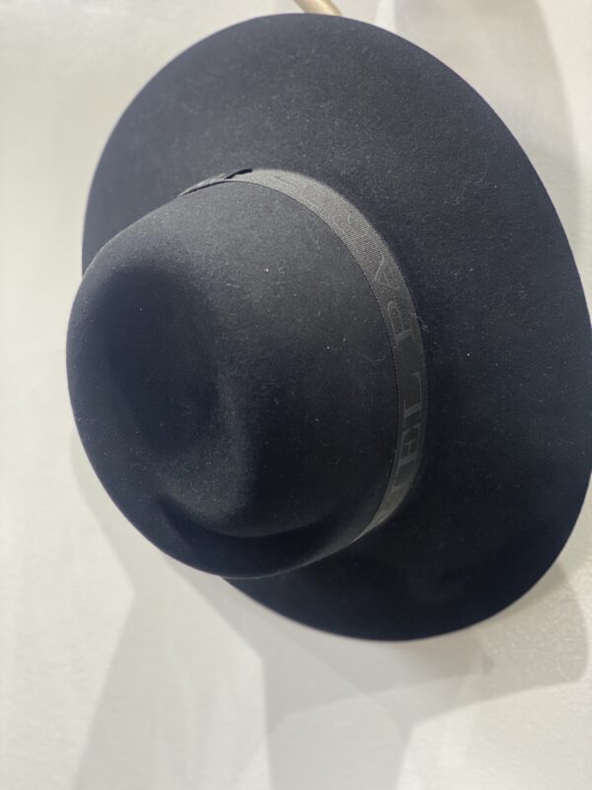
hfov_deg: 28.0
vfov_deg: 36.8
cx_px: 296
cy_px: 395
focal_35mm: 52
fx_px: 1186
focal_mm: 6
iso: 125
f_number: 2
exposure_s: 1/50
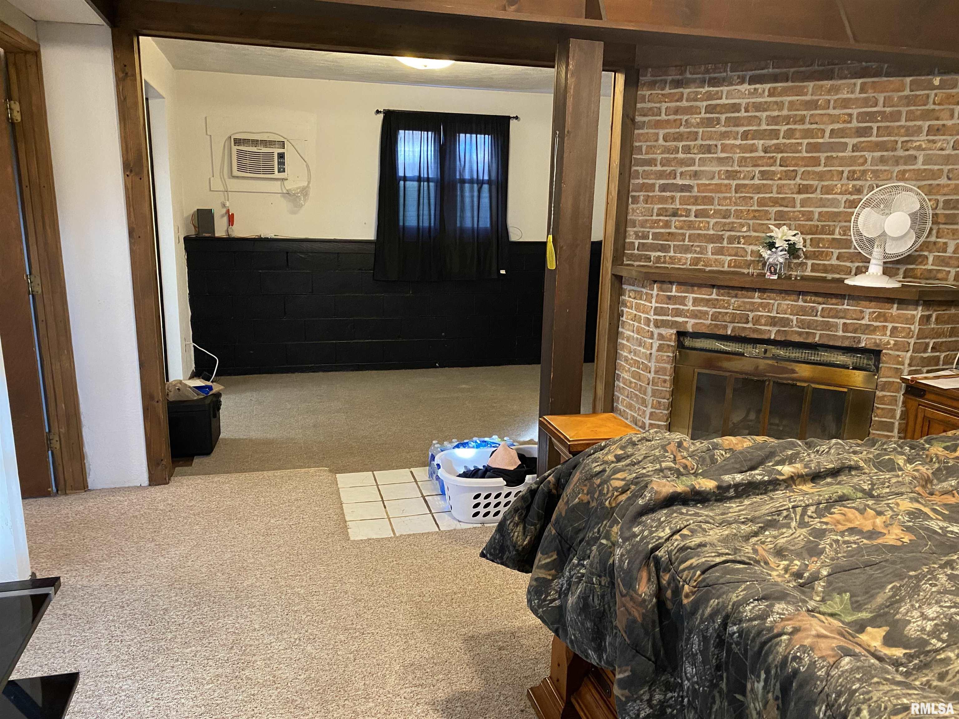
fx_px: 720
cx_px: 480
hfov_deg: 67.3
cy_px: 360
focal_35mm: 26
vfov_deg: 53.1
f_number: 1.8
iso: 400
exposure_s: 1/40
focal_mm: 4.25
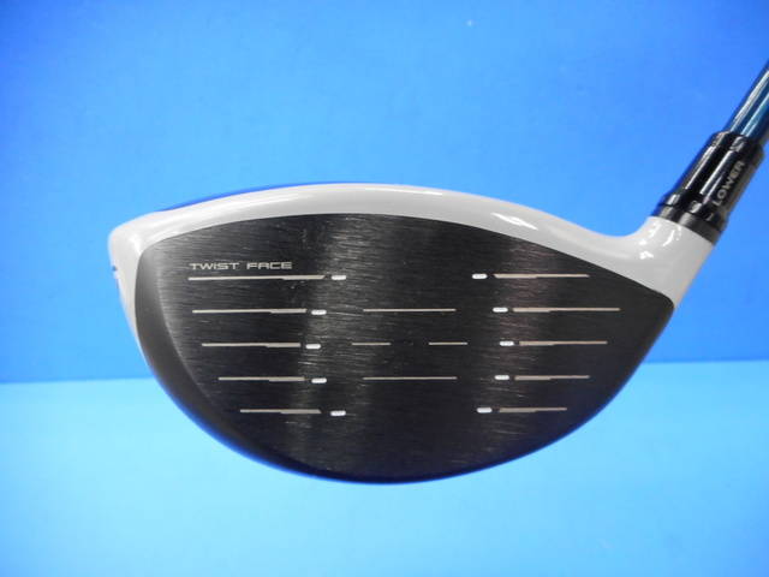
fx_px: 555
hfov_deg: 69.4
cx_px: 384
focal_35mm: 25
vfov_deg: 54.9
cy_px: 288
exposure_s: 1/30
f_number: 3.7
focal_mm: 4.5
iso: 280
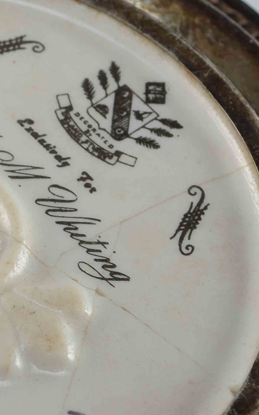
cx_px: -91
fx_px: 1874
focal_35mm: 166
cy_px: 246
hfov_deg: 7.8
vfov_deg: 12.6
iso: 100
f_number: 13
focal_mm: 44
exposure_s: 1/80
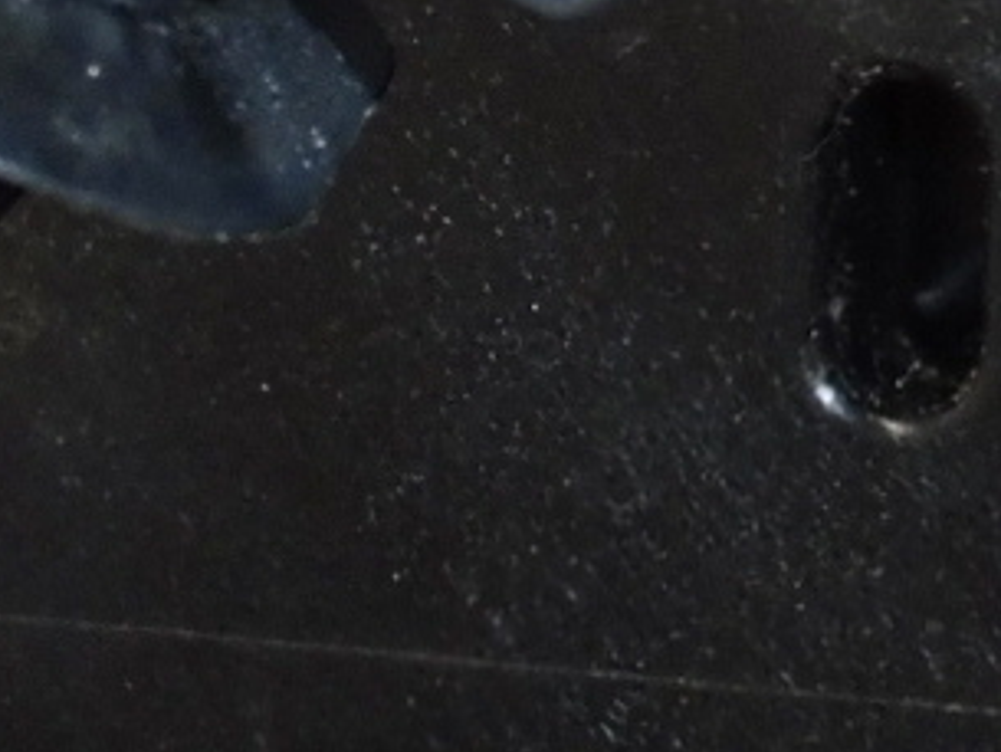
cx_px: -46
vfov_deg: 9.2
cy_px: 69
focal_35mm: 161
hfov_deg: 12.1
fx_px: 4658
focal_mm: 4.3
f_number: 4
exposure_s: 1/60
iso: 200
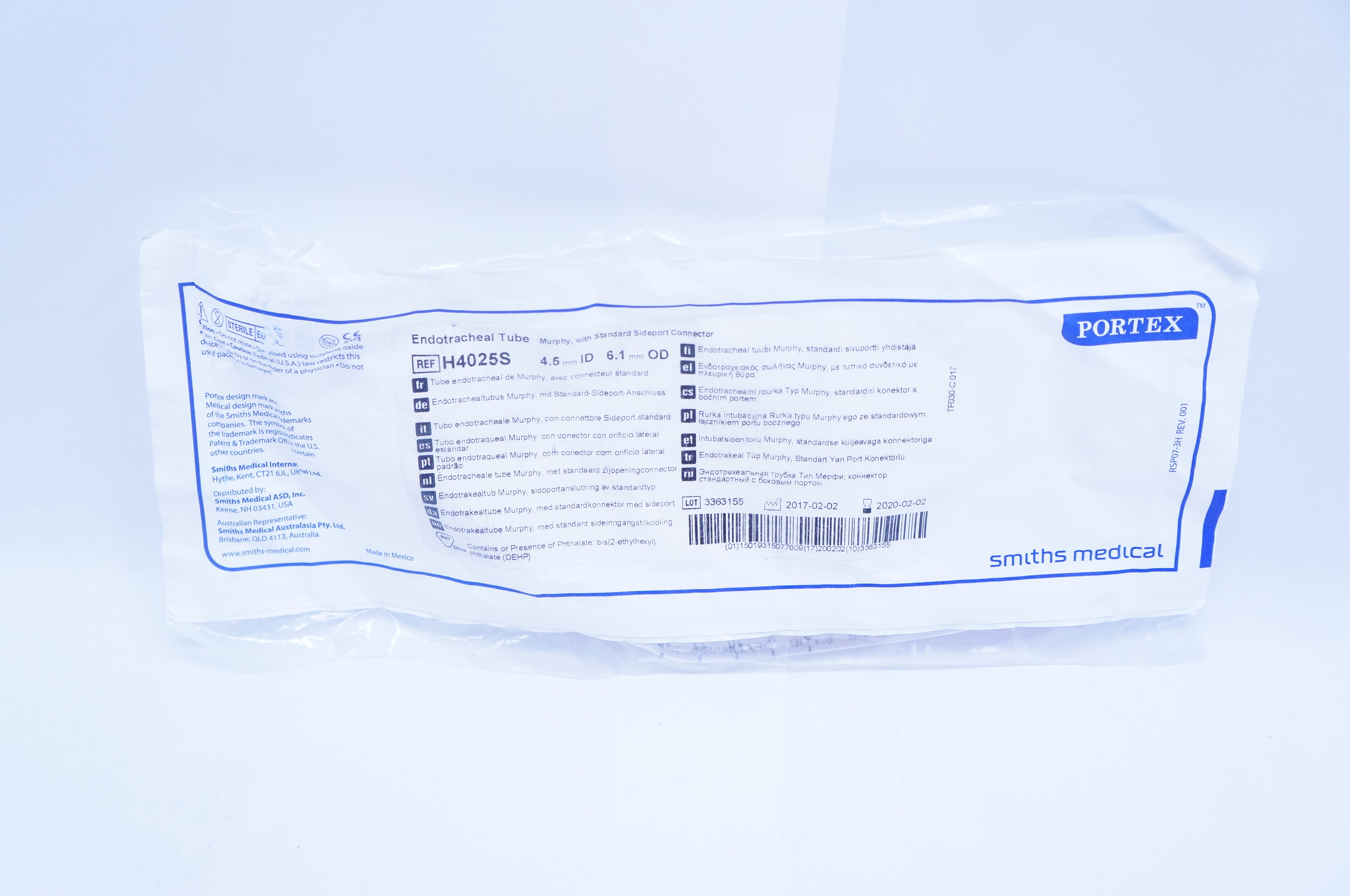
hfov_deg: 49.6
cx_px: 675
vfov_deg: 34.1
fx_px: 1461
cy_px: 448
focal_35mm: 39
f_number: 4.5
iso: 800
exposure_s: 1/200
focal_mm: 26
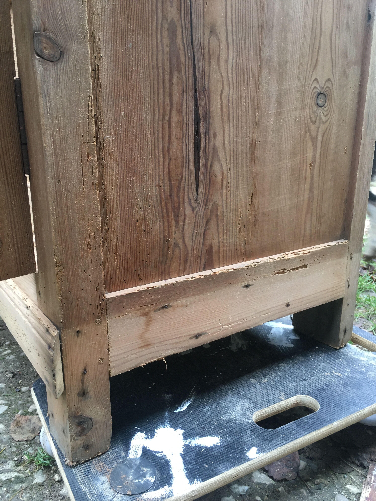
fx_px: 420
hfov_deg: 48.2
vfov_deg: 61.7
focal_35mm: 29
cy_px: 250
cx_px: 188
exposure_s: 1/33
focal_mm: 4.15
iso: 64
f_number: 2.2
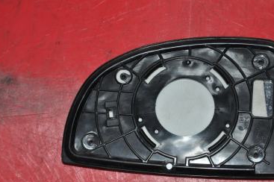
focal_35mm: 98
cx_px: 178
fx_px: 745
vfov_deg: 13.9
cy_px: 112
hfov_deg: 20.8
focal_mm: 48
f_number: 4.8
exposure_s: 1/60
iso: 800
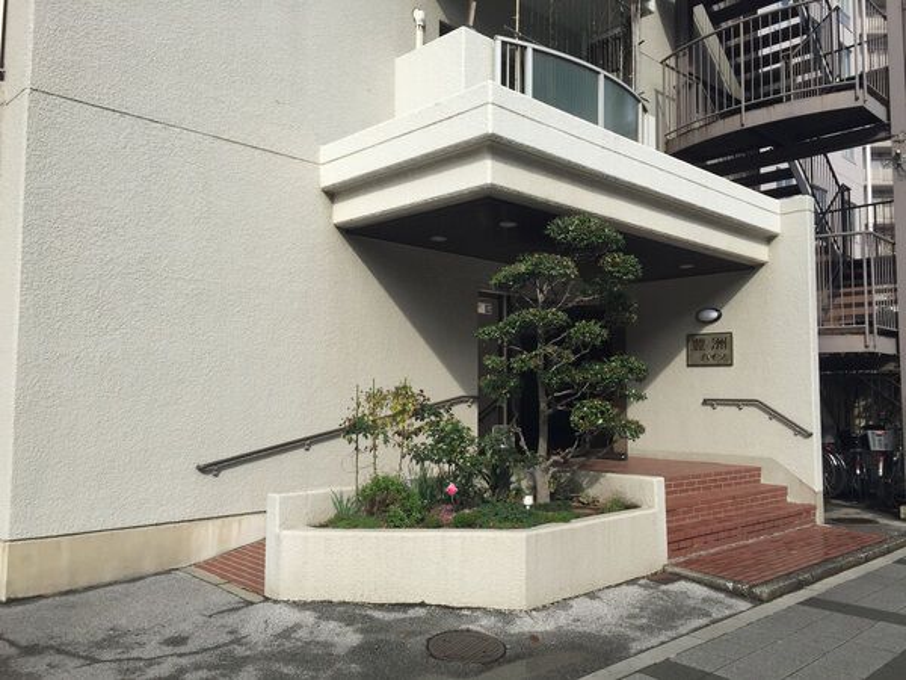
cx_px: 453
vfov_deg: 48.2
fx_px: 759
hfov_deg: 61.7
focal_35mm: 29
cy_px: 340
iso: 32
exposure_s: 1/1980
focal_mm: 4.15
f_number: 2.2
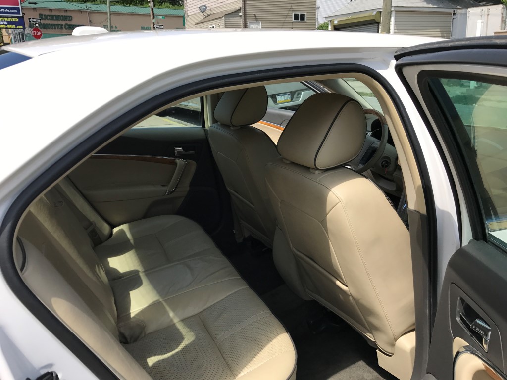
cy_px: 190
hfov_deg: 63.4
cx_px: 254
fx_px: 410
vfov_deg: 49.7
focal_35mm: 28
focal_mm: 3.99
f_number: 1.8
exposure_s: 1/1880
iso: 20
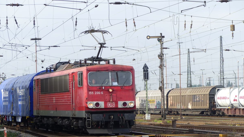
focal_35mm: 161
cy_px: 86
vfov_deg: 7.5
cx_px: 122
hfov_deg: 13.4
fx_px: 1041
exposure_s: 1/500
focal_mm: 26.5
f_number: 2.8
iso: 125
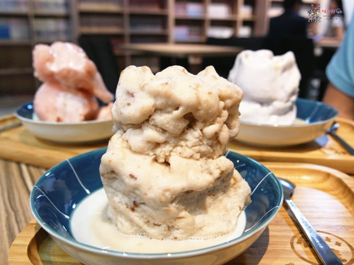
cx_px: 177
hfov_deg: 54.0
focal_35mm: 34
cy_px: 132
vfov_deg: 41.8
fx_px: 348
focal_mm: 17
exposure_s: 1/60
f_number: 4.5
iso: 2000
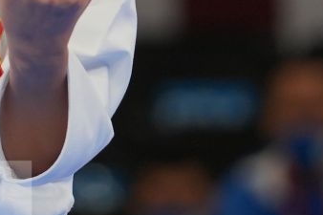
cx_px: -57
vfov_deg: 0.9
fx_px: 14339
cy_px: -92
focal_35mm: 1599
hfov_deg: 1.3
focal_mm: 200
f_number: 2.8
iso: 250
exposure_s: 1/500
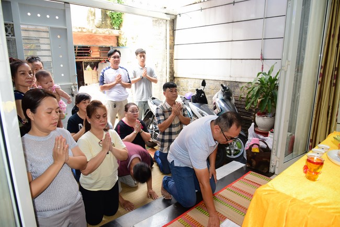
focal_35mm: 24
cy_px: 114
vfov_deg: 53.2
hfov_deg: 73.7
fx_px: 227
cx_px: 170
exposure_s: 1/50
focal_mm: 24
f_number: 5
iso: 800
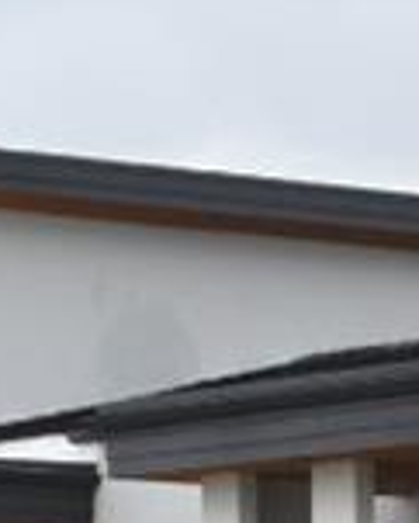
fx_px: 5528
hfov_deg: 4.2
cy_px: 1084
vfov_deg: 5.3
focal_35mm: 357
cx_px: 1143
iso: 100
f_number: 10
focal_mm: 24
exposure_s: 1/200
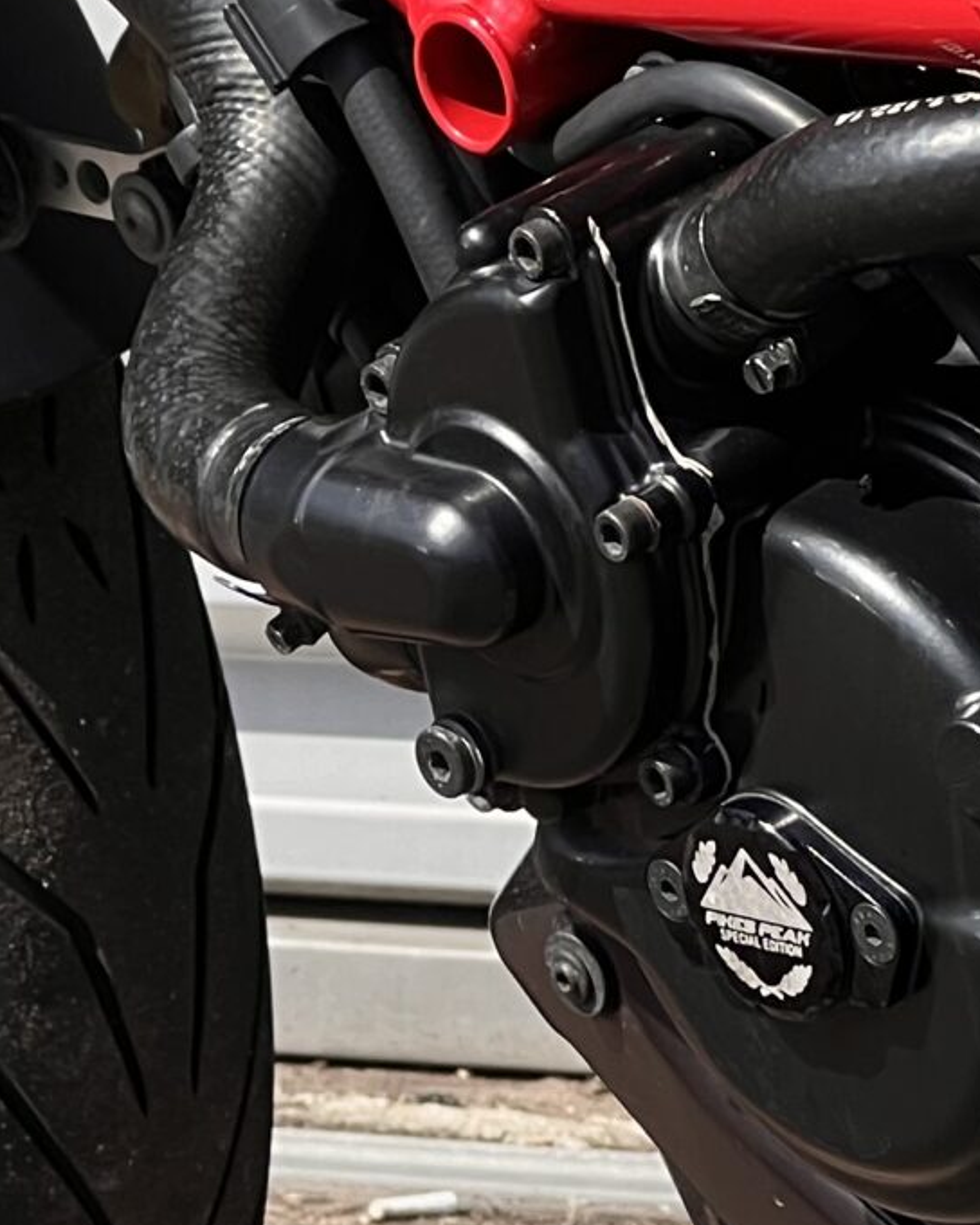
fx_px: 10260
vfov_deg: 6.8
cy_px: 243
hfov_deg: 5.5
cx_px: 773
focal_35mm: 283
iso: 32
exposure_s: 1/457
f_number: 2.8
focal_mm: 9
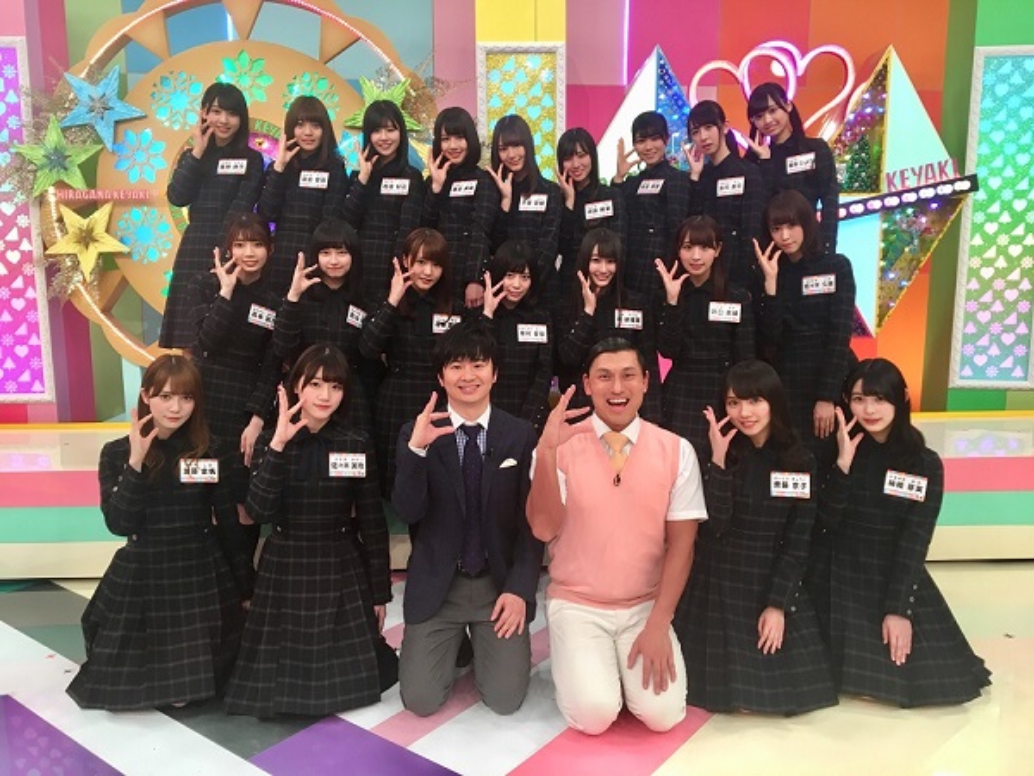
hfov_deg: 61.7
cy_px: 388
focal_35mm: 29
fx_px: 866
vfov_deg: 48.2
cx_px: 517
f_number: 2.2
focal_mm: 4.15
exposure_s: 1/40
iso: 32
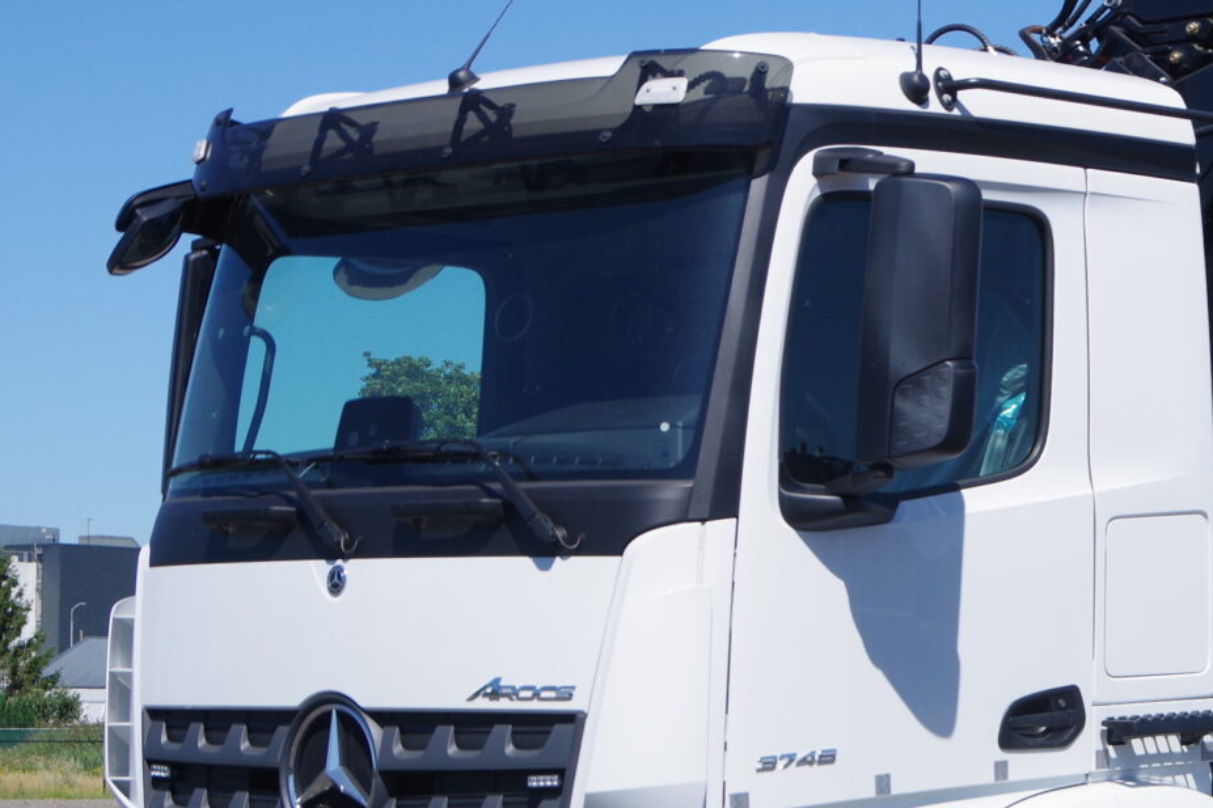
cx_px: 1251
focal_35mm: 112
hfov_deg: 17.8
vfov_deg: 12.2
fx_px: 3773
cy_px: 661
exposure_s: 1/400
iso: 200
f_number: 7.1
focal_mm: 36
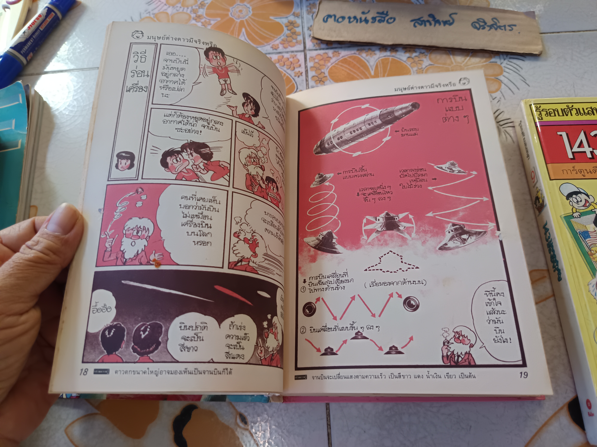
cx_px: 298
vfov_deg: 56.8
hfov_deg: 71.6
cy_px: 224
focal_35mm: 24
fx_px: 414
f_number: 1.7
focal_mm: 5.31
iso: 693
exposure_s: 1/50
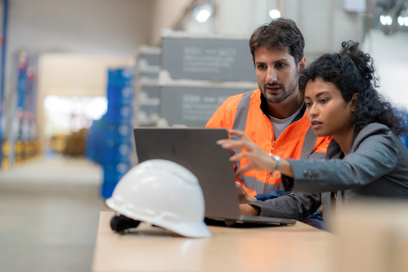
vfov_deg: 16.1
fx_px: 963
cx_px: 204
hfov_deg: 23.9
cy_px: 136
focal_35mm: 85
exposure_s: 1/200
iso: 800
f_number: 1.8
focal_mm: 85
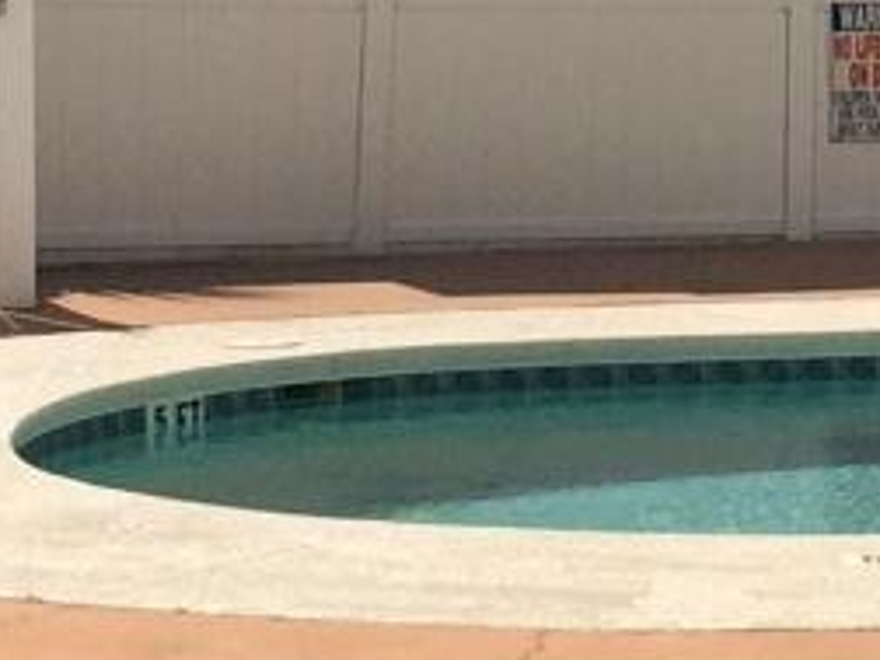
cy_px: 171
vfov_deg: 7.9
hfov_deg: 10.1
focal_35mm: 188
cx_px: 1439
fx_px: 4779
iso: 40
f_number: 2.2
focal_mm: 4.15
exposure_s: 1/5882
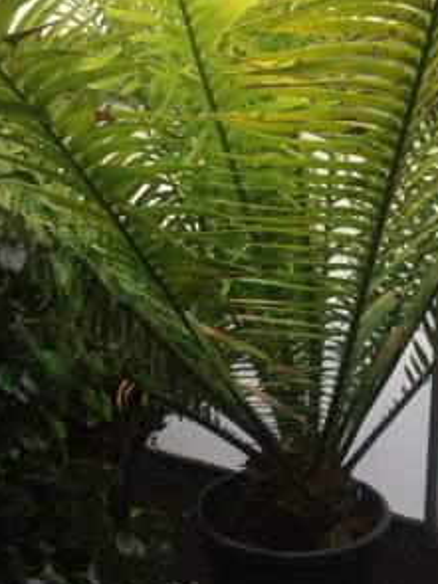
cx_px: 293
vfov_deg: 42.9
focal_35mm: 44
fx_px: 743
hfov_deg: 32.6
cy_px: 327
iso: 32
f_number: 2.2
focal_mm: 4.15
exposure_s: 1/33
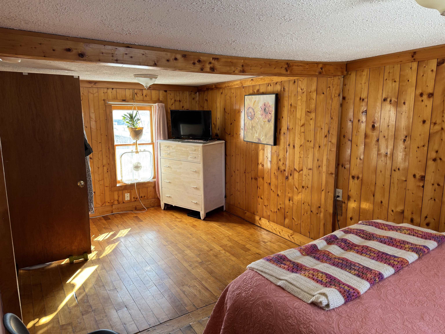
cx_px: 222
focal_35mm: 24
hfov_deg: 71.6
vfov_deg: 56.8
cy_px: 167
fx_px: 309
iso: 125
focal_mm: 6.76
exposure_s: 1/121
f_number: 1.78
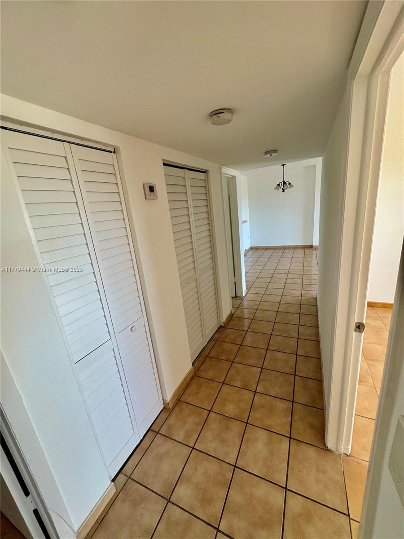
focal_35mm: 14
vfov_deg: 102.1
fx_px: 218
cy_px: 270
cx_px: 202
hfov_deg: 85.7
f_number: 2.2
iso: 125
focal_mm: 2.22
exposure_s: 1/120
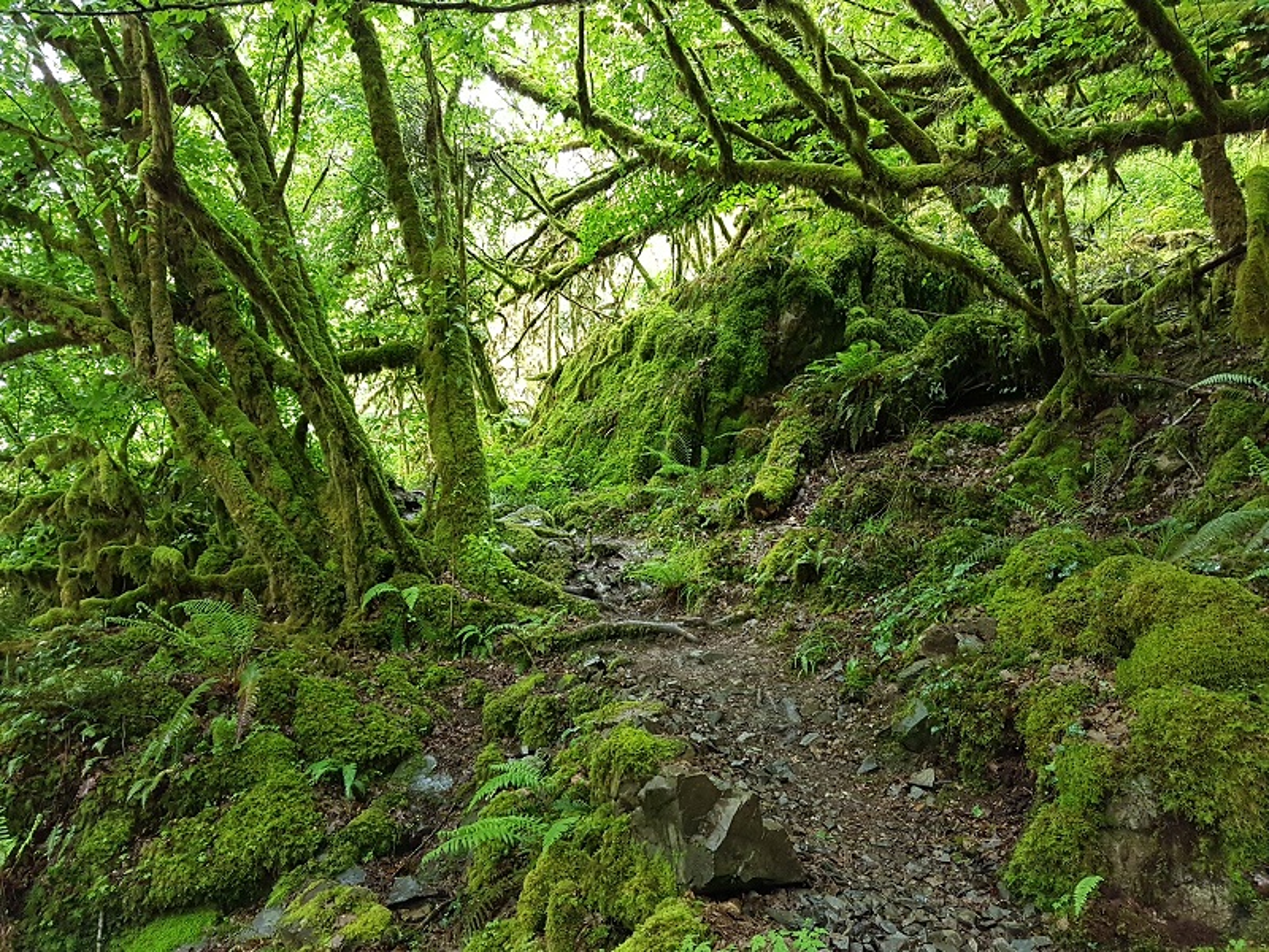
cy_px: 476
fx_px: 953
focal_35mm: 26
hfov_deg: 67.3
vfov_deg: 53.1
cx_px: 634
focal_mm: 4.2
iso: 200
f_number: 1.7
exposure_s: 1/25
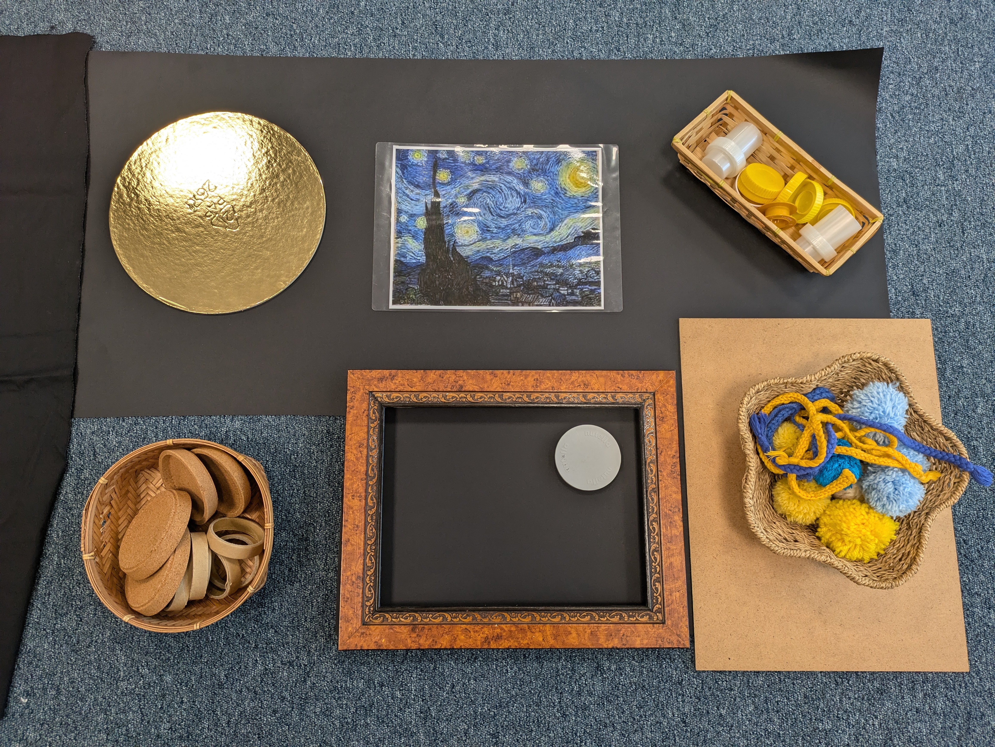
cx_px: 498
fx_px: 719
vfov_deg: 54.9
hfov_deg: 69.4
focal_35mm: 25
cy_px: 374
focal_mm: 5.43
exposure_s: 1/100
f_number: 1.89
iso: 64
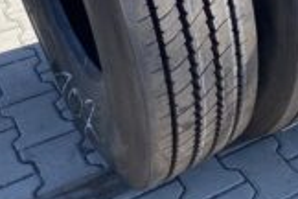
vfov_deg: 18.0
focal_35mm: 72
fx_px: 596
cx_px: 259
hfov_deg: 27.2
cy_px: -41
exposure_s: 1/822
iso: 32
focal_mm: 4.25
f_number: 1.8
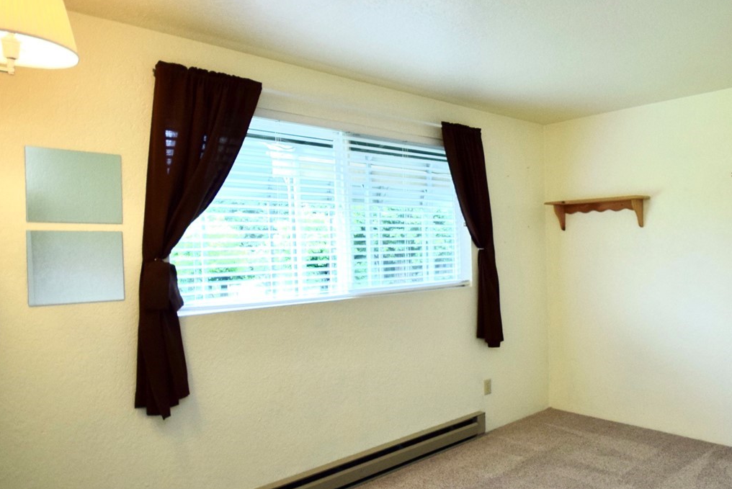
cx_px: 596
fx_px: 509
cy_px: 251
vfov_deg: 51.4
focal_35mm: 25
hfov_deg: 64.5
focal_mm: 10
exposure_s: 1/60
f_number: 4
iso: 800
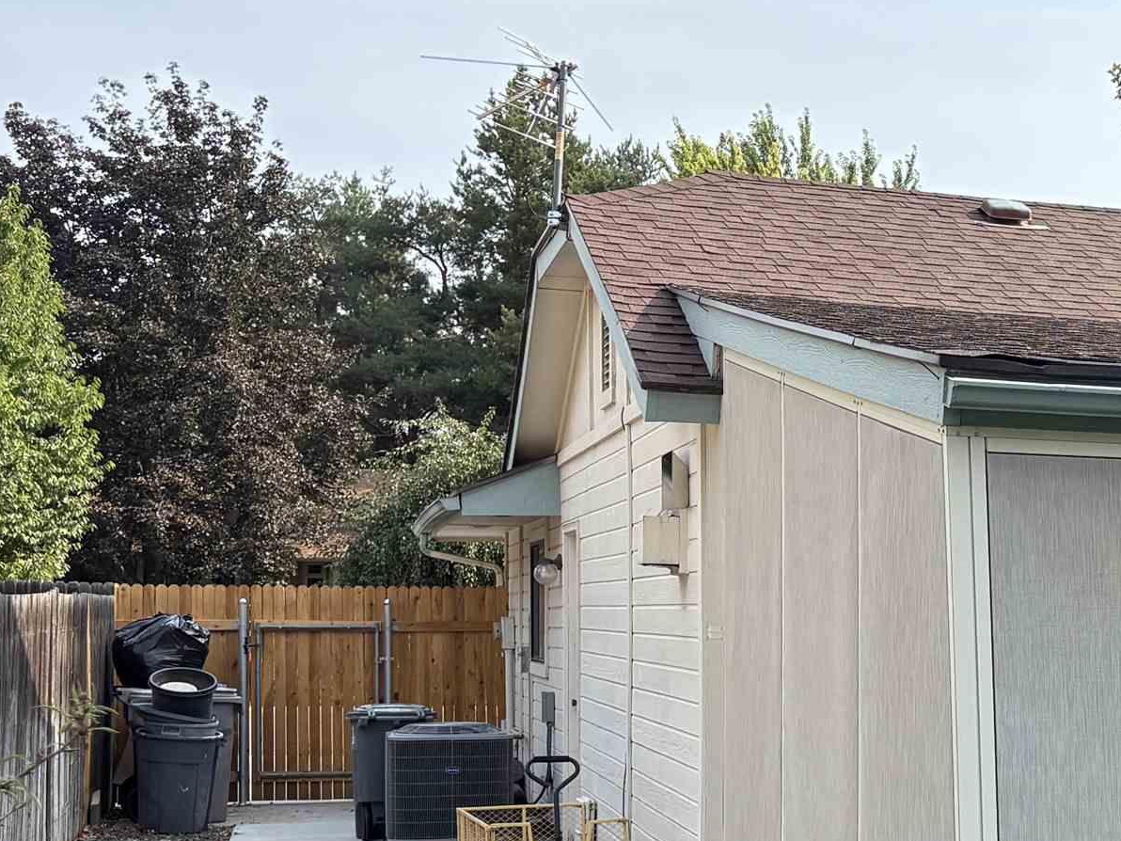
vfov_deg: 21.7
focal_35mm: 67
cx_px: 1201
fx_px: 2170
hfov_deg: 26.9
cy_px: 674
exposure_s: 1/2075
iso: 64
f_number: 1.6
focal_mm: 5.96
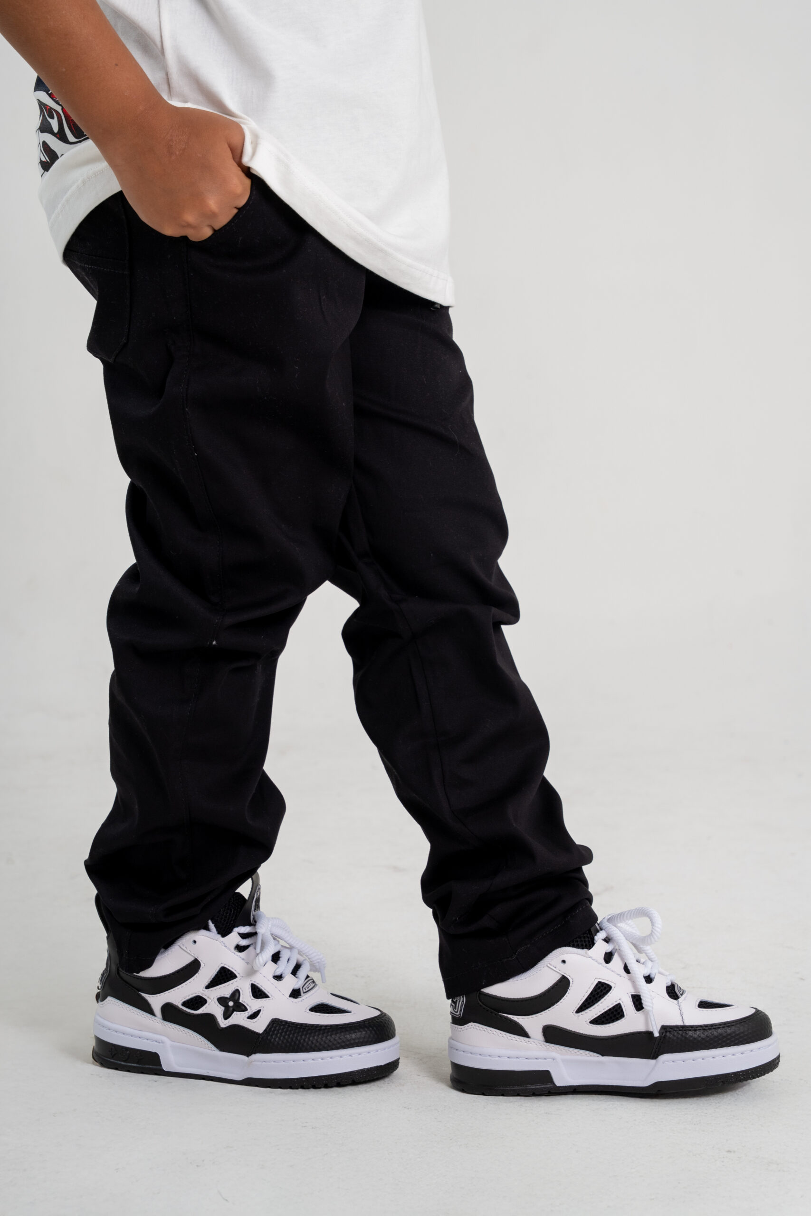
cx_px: 406
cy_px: 608
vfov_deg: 25.2
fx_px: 2721
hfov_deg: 17.0
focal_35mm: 81
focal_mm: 53.7
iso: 320
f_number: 6.3
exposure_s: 1/125
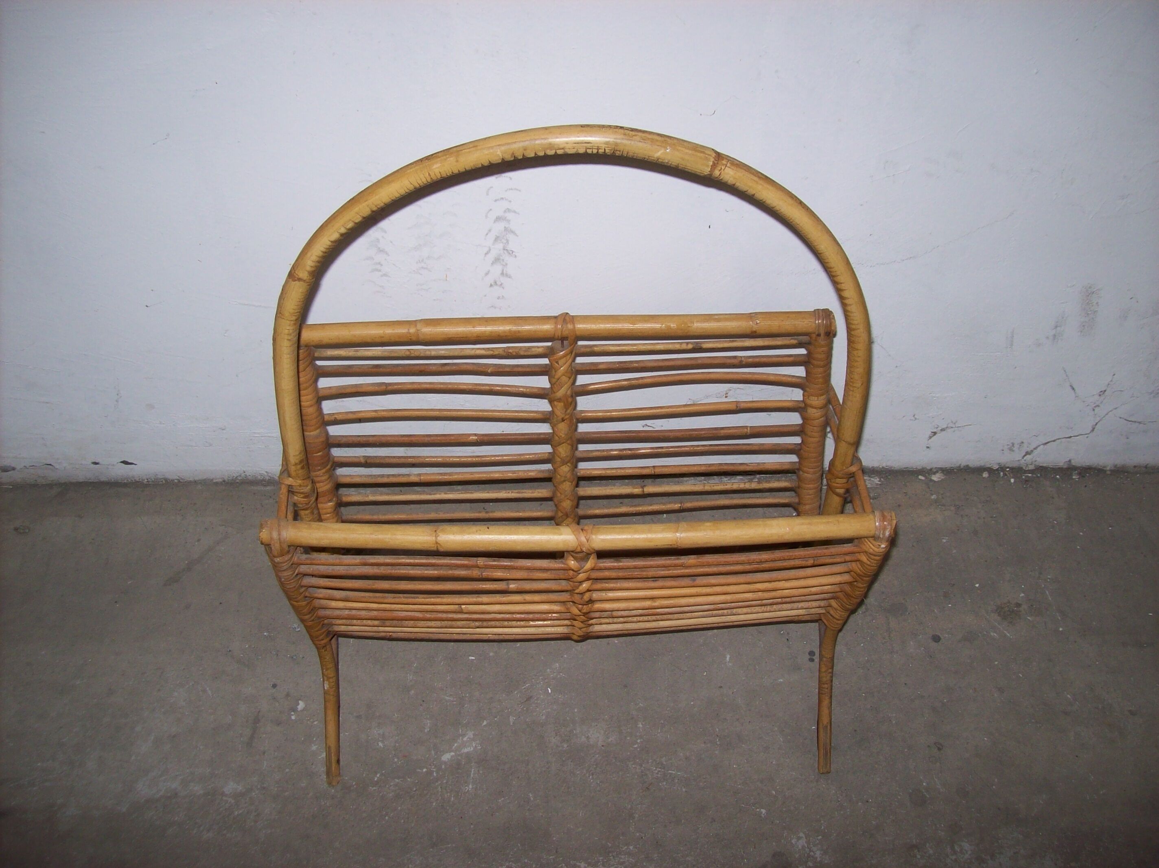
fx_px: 1205
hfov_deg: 51.4
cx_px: 580
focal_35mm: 36
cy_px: 434
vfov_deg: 39.6
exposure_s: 1/64
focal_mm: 6
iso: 80
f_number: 2.7
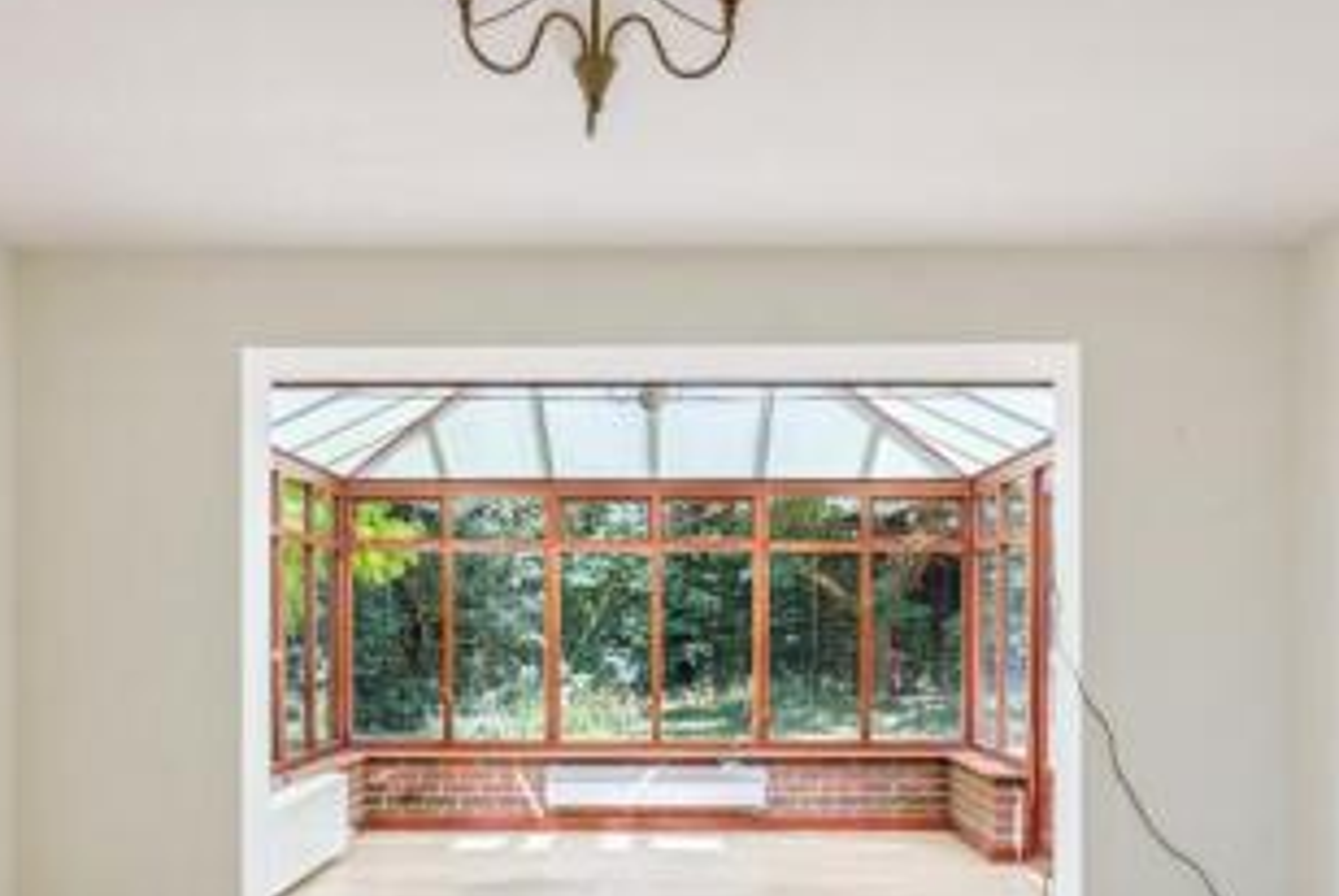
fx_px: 1266
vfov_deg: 37.2
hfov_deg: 55.7
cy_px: 750
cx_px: 680
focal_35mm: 34
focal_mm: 16
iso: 400
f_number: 6.3
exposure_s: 1/50
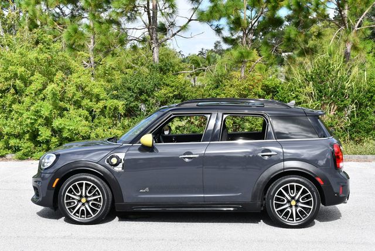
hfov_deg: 29.6
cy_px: 126
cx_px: 188
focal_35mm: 68
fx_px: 709
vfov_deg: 20.1
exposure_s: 1/250
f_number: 8
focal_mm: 34
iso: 125
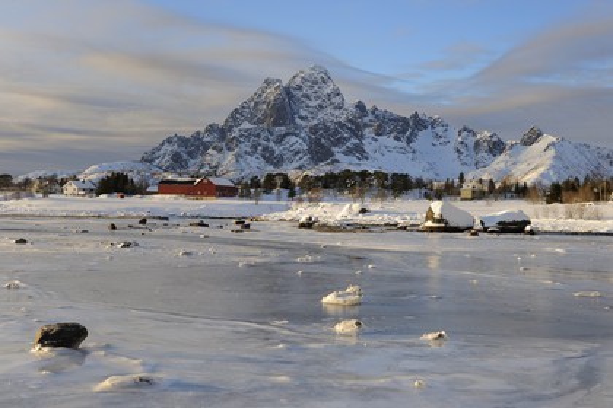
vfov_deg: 28.1
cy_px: 204
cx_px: 306
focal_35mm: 48
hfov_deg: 41.1
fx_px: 817
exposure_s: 1/160
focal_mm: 48
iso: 200
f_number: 11
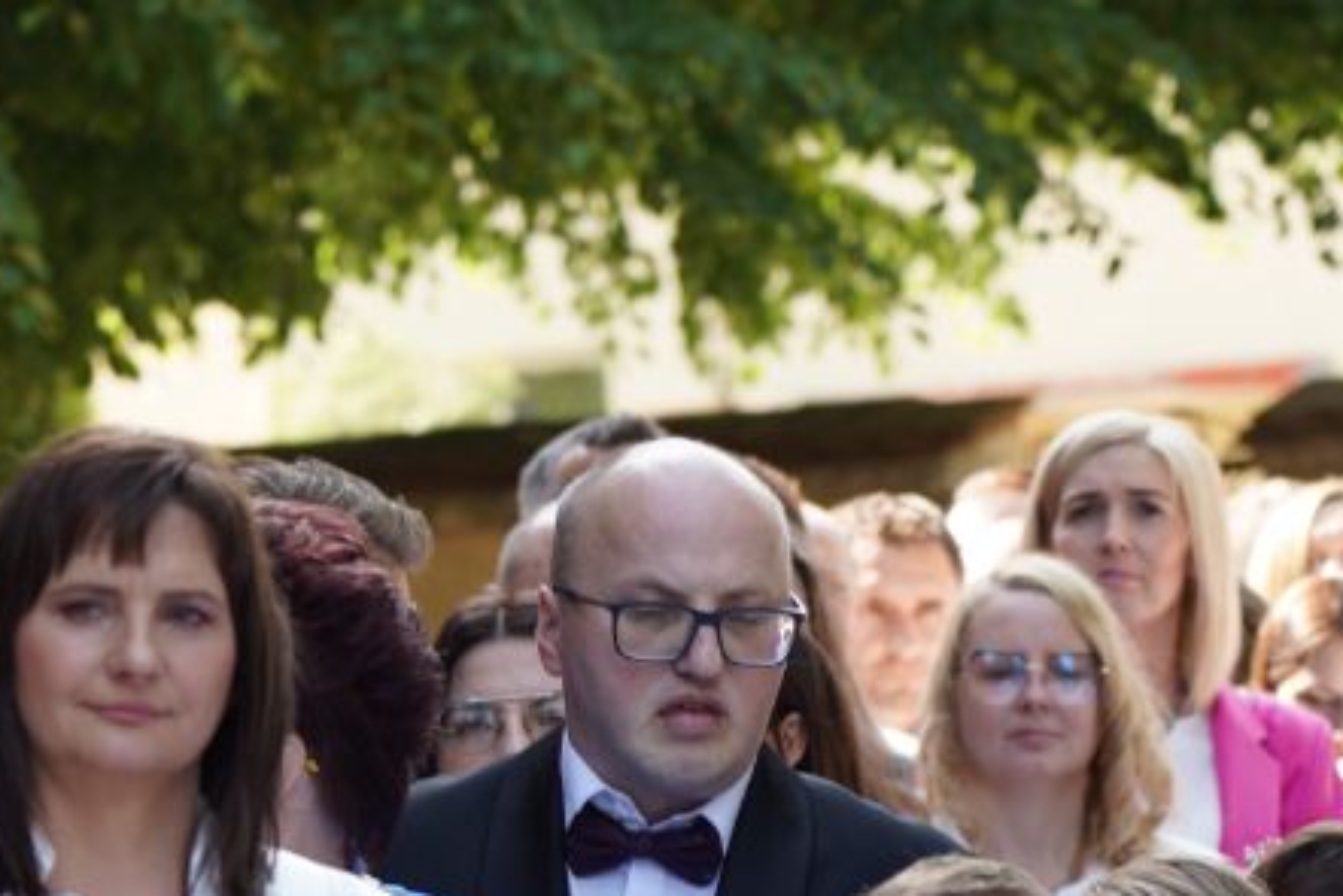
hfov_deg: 6.7
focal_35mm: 309
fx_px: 11531
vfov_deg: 4.4
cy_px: 1122
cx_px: 276
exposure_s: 1/100
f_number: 4
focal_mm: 105
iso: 125
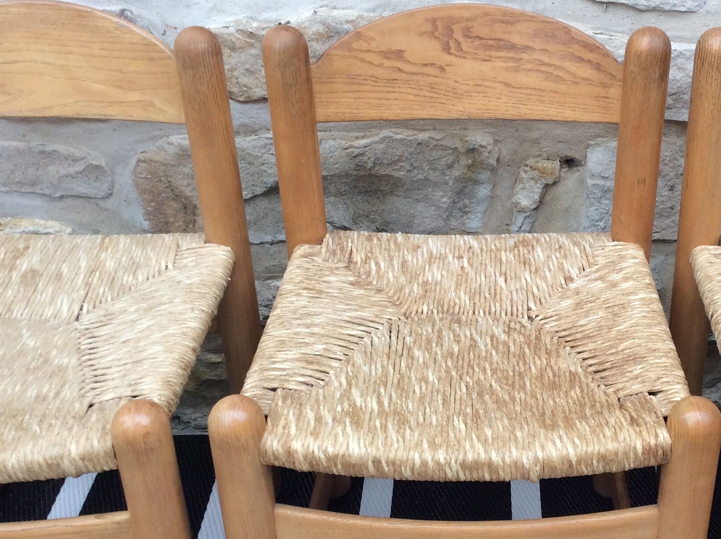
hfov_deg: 37.0
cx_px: 494
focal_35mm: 51
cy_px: 250
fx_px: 1061
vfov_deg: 28.5
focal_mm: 3.3
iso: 40
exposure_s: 1/100
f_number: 2.4
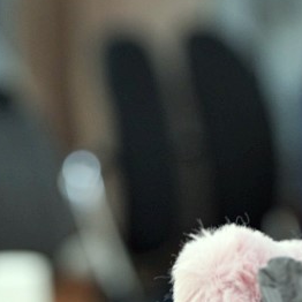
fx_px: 3889
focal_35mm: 394
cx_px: 402
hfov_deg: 4.4
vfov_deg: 4.4
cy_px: 108
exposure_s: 1/160
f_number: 4
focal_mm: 135
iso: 2000
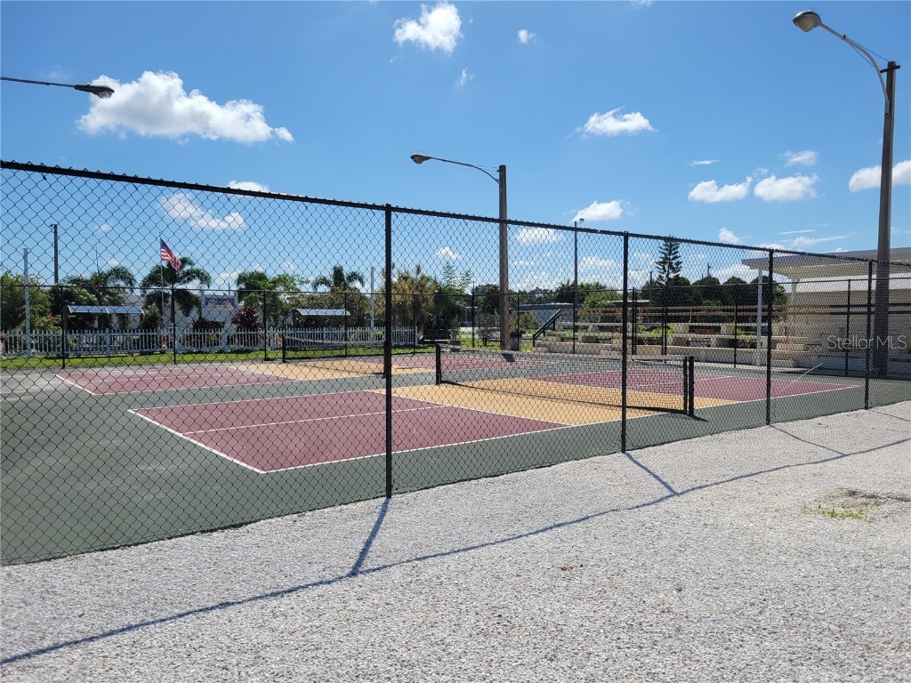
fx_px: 684
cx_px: 456
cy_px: 342
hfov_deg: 67.3
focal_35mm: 26
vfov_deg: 53.1
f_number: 1.8
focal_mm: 5.4
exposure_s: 1/4505
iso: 40
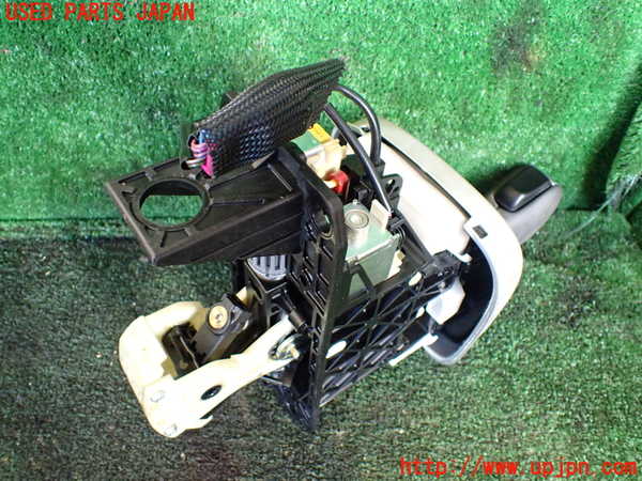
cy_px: 240
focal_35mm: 30
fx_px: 556
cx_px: 321
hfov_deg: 60.0
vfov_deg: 46.8
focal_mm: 5.4
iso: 640
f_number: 2.3
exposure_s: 1/125
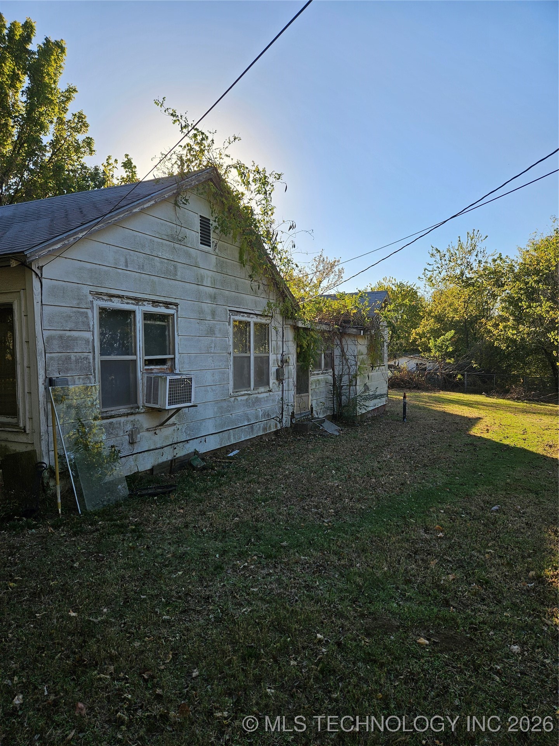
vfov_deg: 73.9
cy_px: 373
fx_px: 495
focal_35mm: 23
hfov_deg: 58.9
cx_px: 280
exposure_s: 1/1199
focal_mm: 5.4
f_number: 1.8
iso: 25
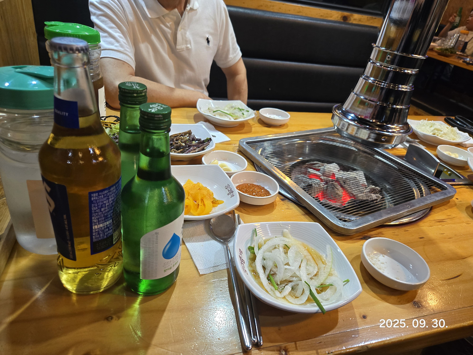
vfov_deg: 58.9
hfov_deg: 73.9
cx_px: 236
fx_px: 314
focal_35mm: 23
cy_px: 178
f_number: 1.8
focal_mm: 5.4
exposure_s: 1/120
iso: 400
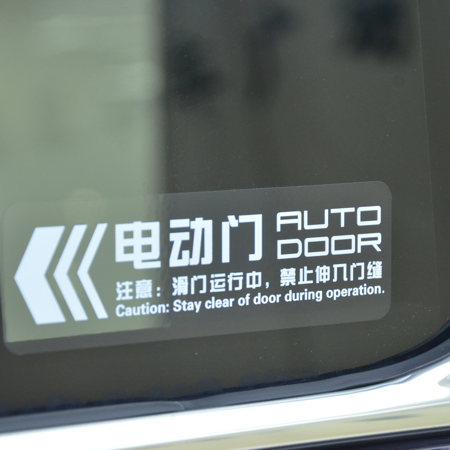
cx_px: 227
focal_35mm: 177
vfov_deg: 9.9
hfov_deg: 9.9
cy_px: 225
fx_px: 2603
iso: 1250
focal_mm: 92
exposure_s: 1/125
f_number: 5.6
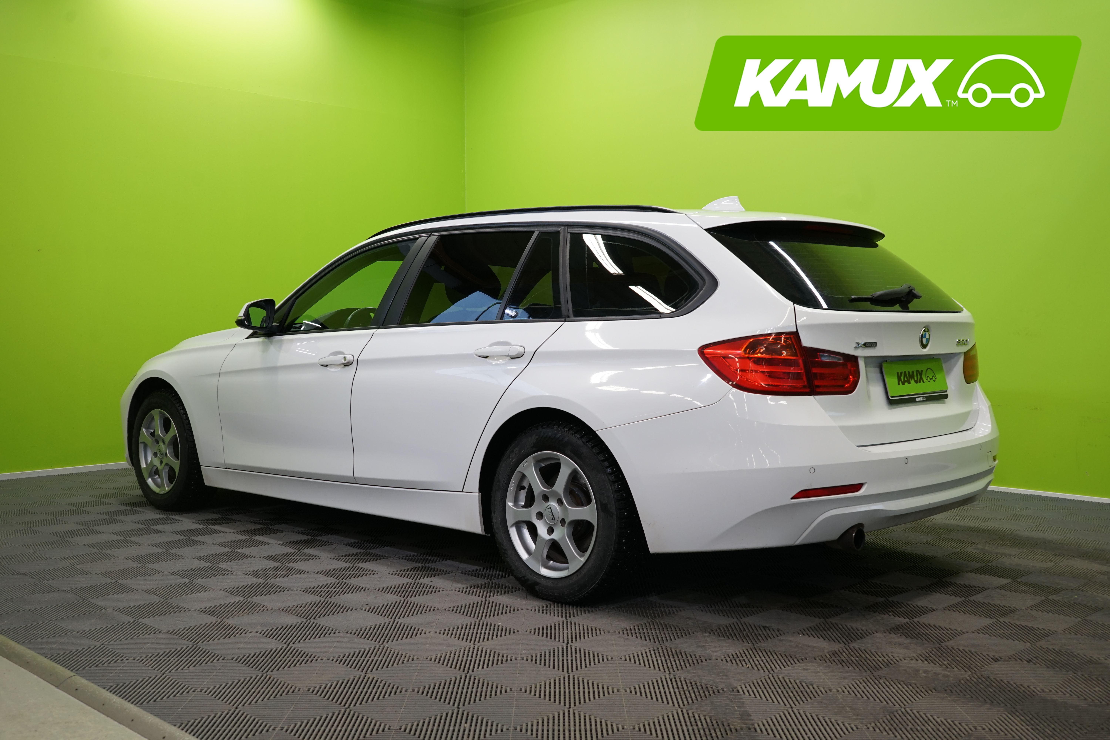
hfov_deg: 53.1
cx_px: 555
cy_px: 370
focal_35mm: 36
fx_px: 1110
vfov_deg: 36.9
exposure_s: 1/30
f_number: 6.3
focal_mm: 36
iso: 500
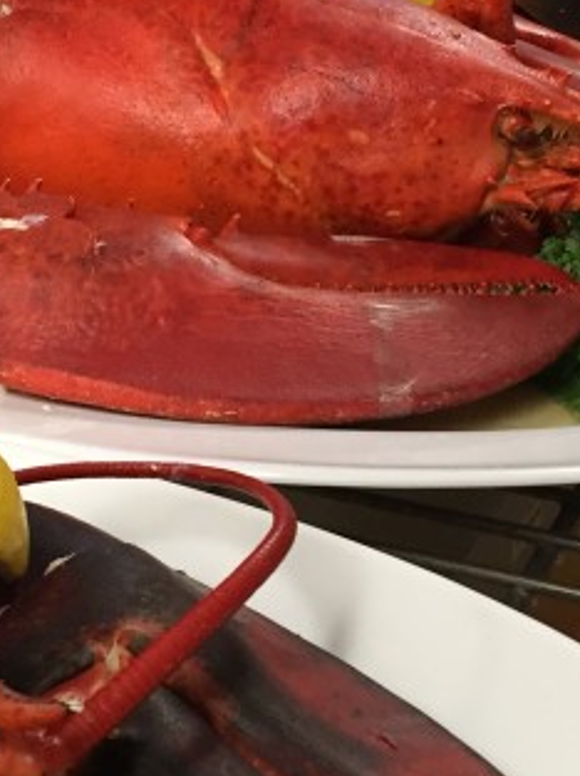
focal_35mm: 95
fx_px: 2127
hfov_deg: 15.5
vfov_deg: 20.7
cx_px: 359
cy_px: 402
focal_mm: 4.15
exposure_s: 1/30
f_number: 2.2
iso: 80
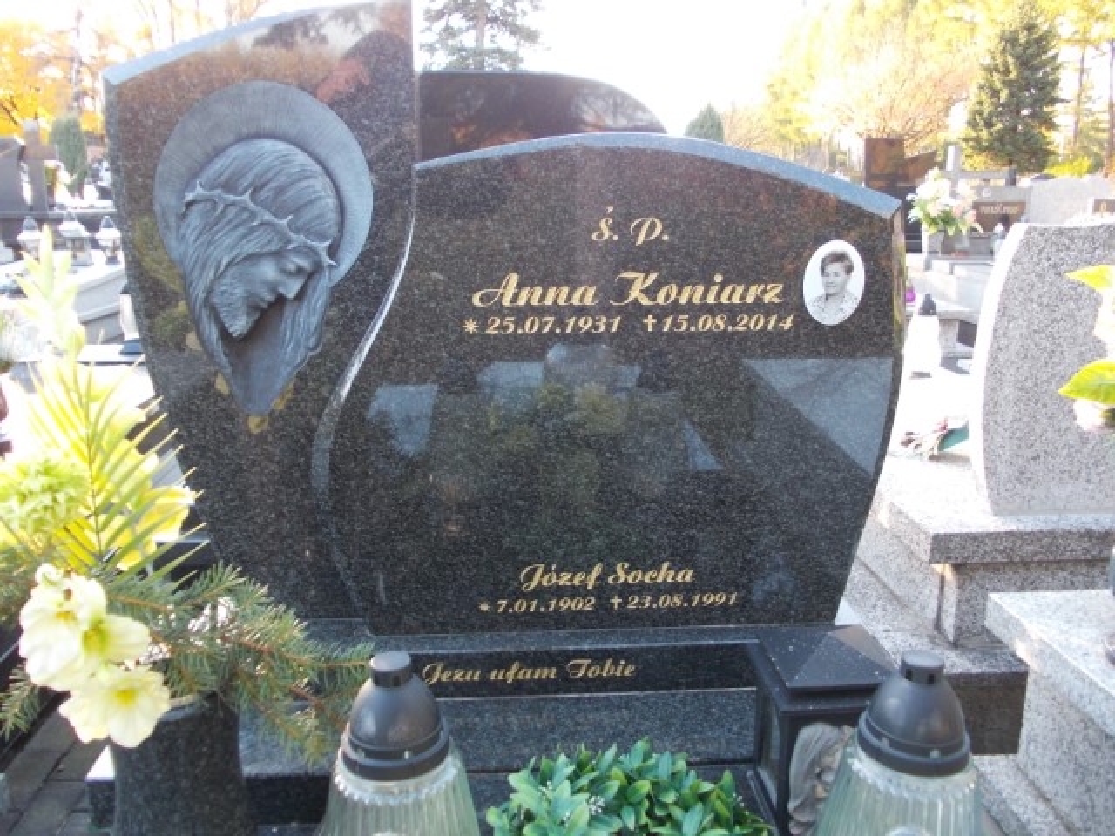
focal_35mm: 28
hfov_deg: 63.4
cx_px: 558
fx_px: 902
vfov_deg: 49.7
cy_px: 418
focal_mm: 4
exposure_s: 1/30
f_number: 2.7
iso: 80
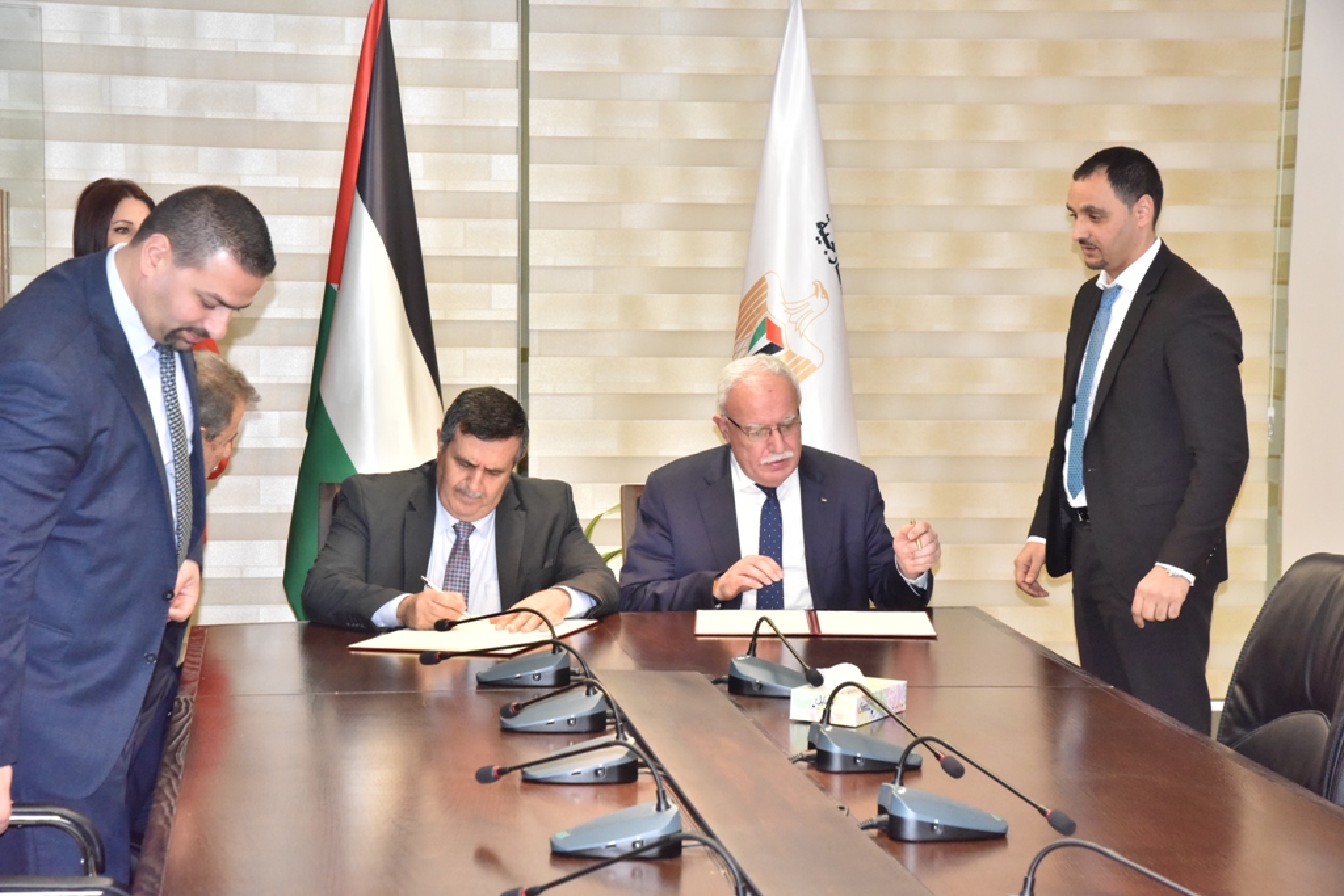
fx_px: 2912
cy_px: 448
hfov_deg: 26.0
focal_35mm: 78
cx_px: 672
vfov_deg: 17.5
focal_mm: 78
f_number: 10
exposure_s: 1/250
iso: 6400
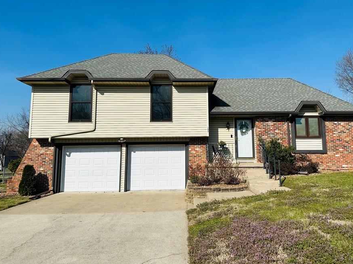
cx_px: 194
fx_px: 285
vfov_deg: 49.6
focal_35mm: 28
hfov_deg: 63.3
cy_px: 118
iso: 80
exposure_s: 1/7576
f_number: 1.78
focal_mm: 6.86
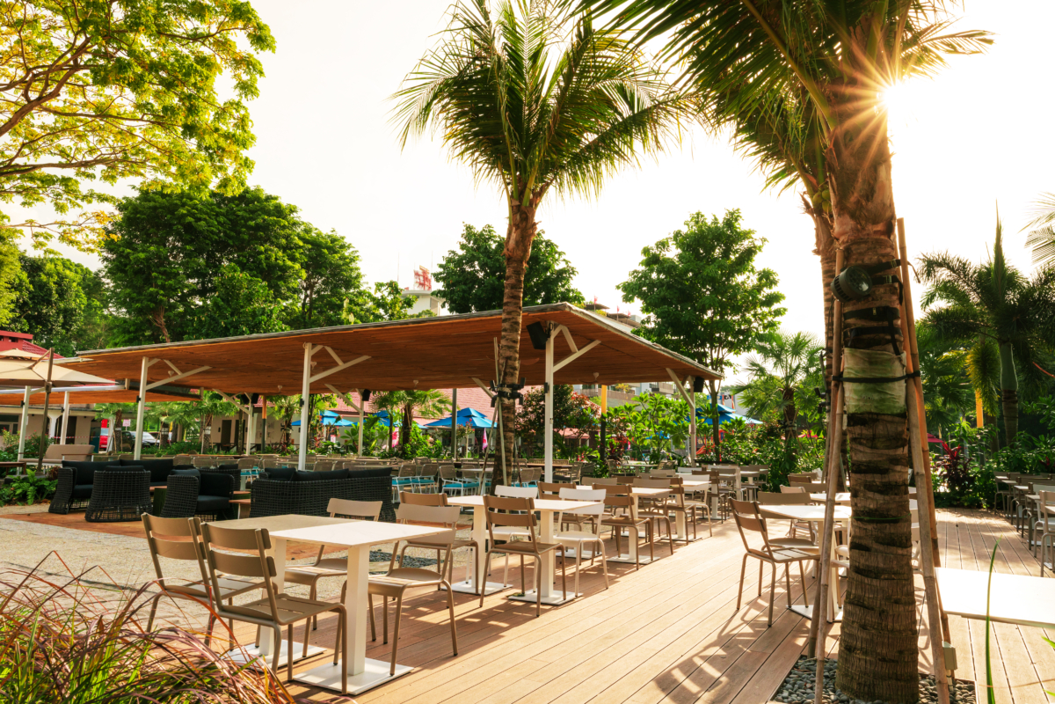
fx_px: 703
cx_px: 528
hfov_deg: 73.7
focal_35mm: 24
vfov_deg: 53.1
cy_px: 352
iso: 250
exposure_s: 1/125
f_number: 14
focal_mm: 24
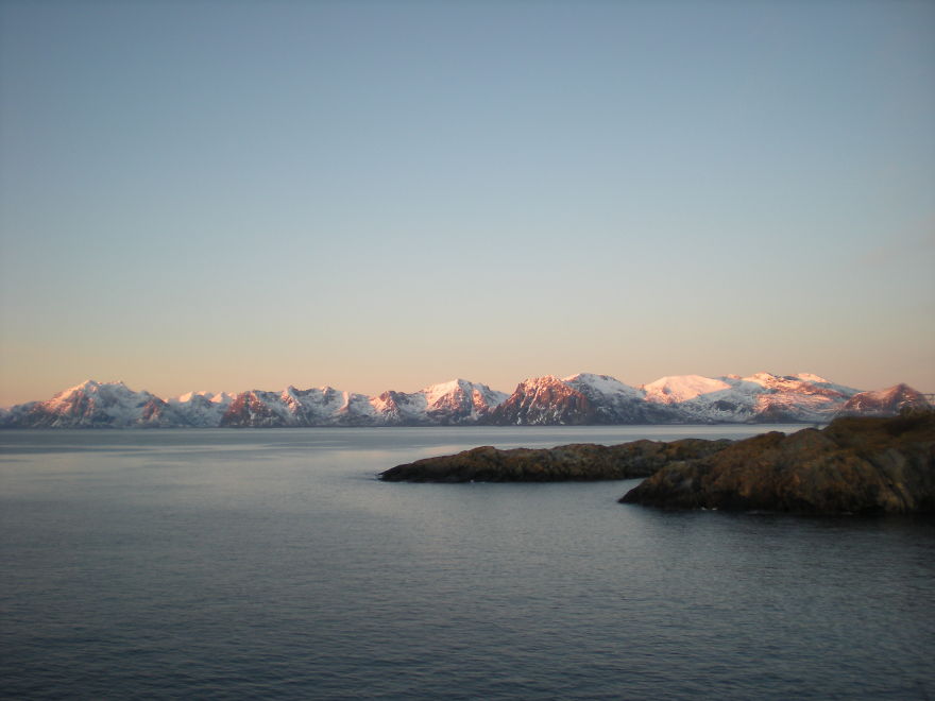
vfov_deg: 37.7
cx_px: 468
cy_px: 350
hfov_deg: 49.0
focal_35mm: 38
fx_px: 1026
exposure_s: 1/117
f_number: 3.1
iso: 64
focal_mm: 6.3
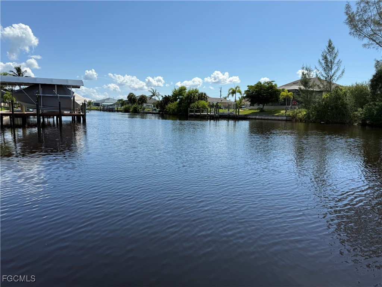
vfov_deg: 56.8
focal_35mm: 24
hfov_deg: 71.6
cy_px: 144
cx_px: 191
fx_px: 265
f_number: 1.78
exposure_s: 1/6711
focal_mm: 6.76
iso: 80
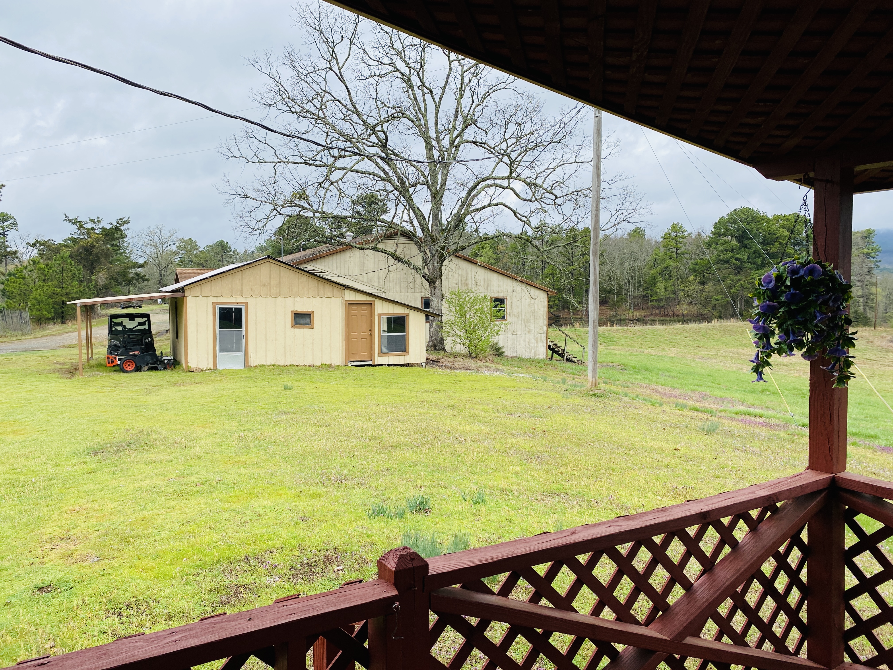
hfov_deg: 67.3
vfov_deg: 53.1
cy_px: 335
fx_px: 671
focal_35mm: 26
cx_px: 446
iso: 32
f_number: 1.8
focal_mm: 4.25
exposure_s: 1/1007
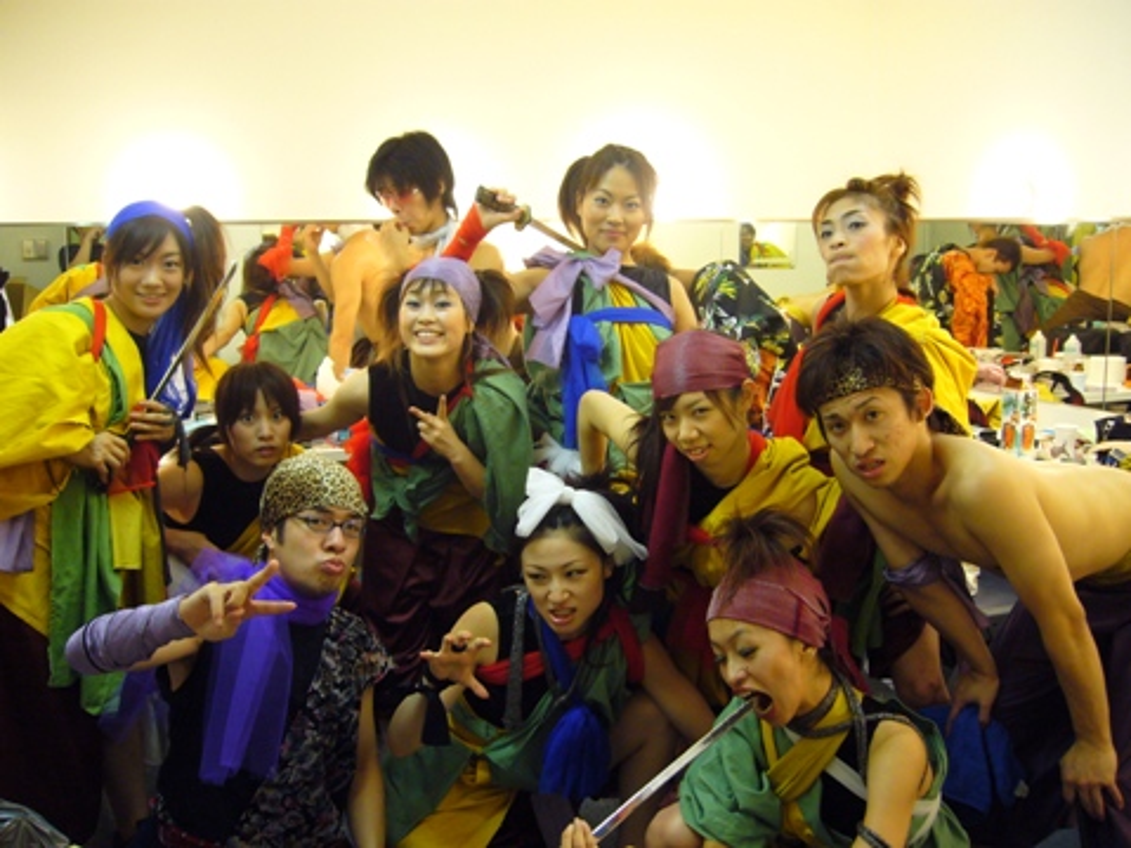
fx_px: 1143
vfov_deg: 40.7
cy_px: 424
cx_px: 566
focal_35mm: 35
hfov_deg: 52.6
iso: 200
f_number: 2.8
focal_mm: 5.8
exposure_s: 1/15
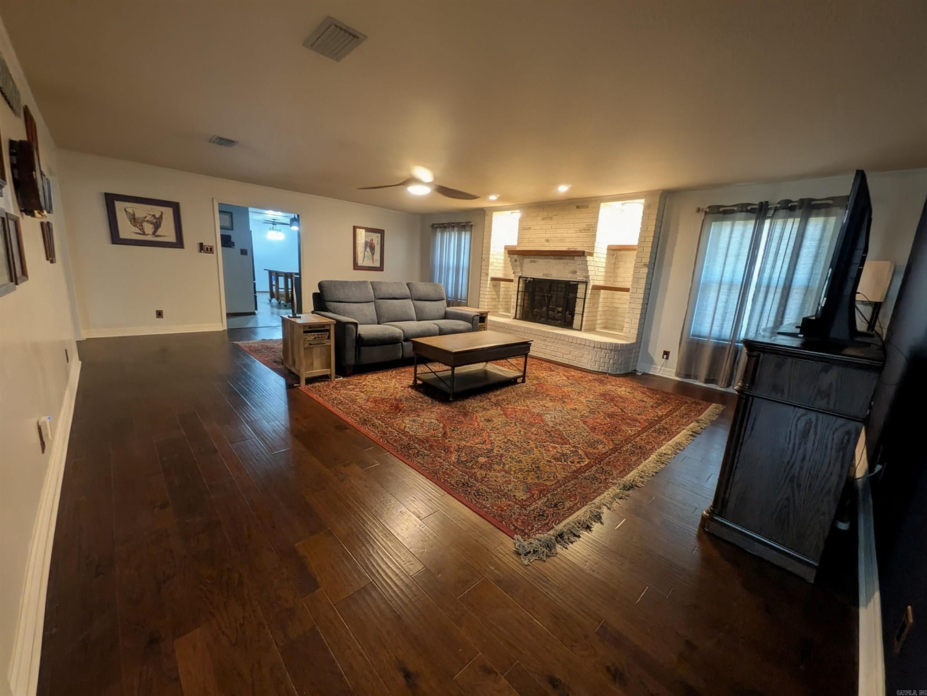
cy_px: 348
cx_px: 464
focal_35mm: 14
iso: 220
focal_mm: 1.85
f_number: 2.2
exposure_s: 1/24
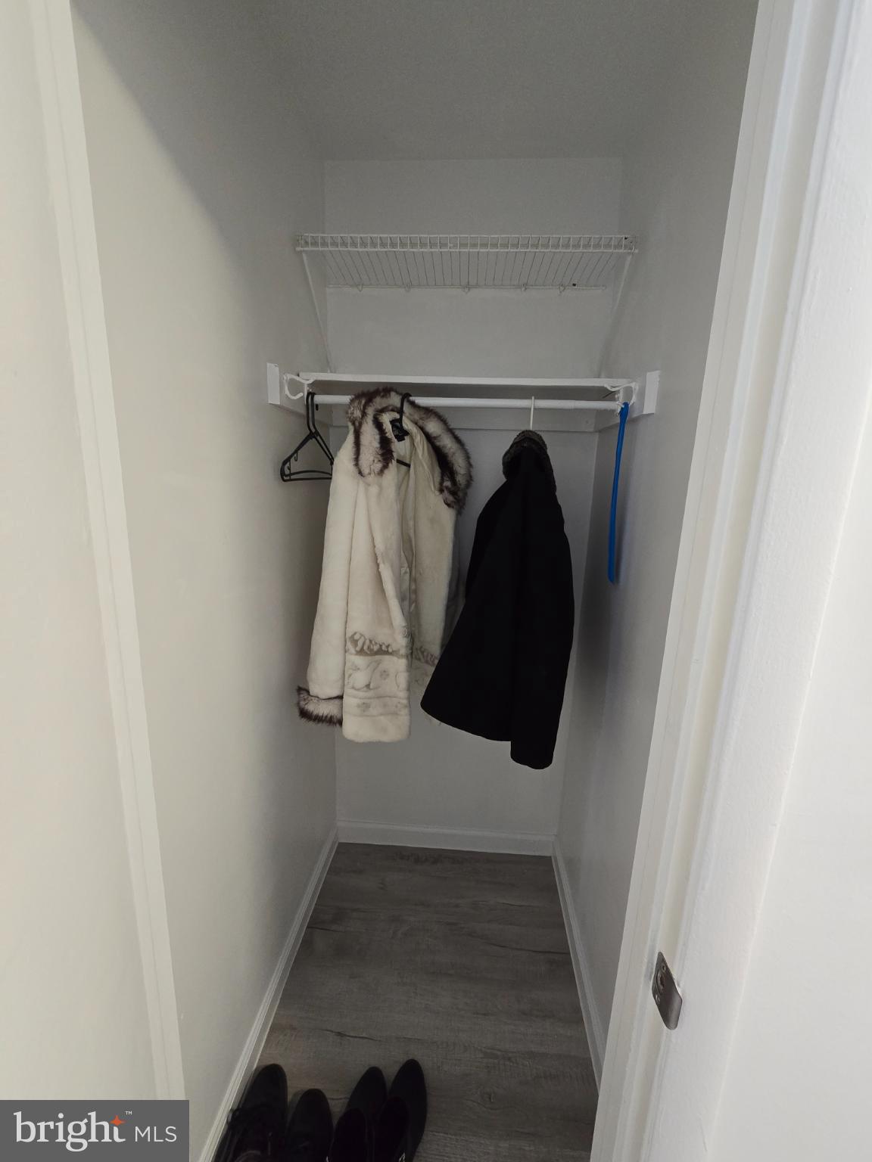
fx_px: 437
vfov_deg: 106.2
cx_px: 436
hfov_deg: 89.9
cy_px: 581
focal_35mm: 13
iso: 400
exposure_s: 1/60
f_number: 2.2
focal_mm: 2.2
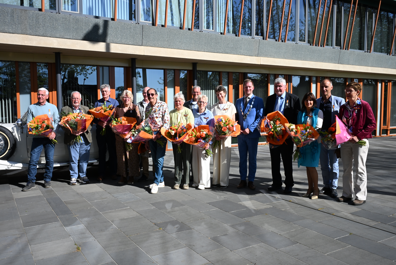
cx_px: 198
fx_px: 336
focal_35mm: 30
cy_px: 132
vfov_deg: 43.0
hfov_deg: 61.1
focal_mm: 30.5
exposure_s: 1/320
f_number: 22
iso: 1000
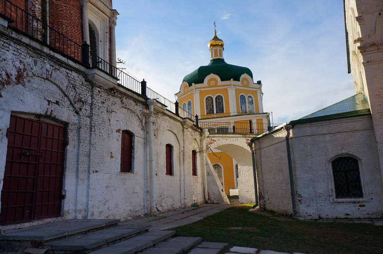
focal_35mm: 30
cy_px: 127
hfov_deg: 62.0
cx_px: 192
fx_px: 319
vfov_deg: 43.4
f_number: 9
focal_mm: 20
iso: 100
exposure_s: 1/160
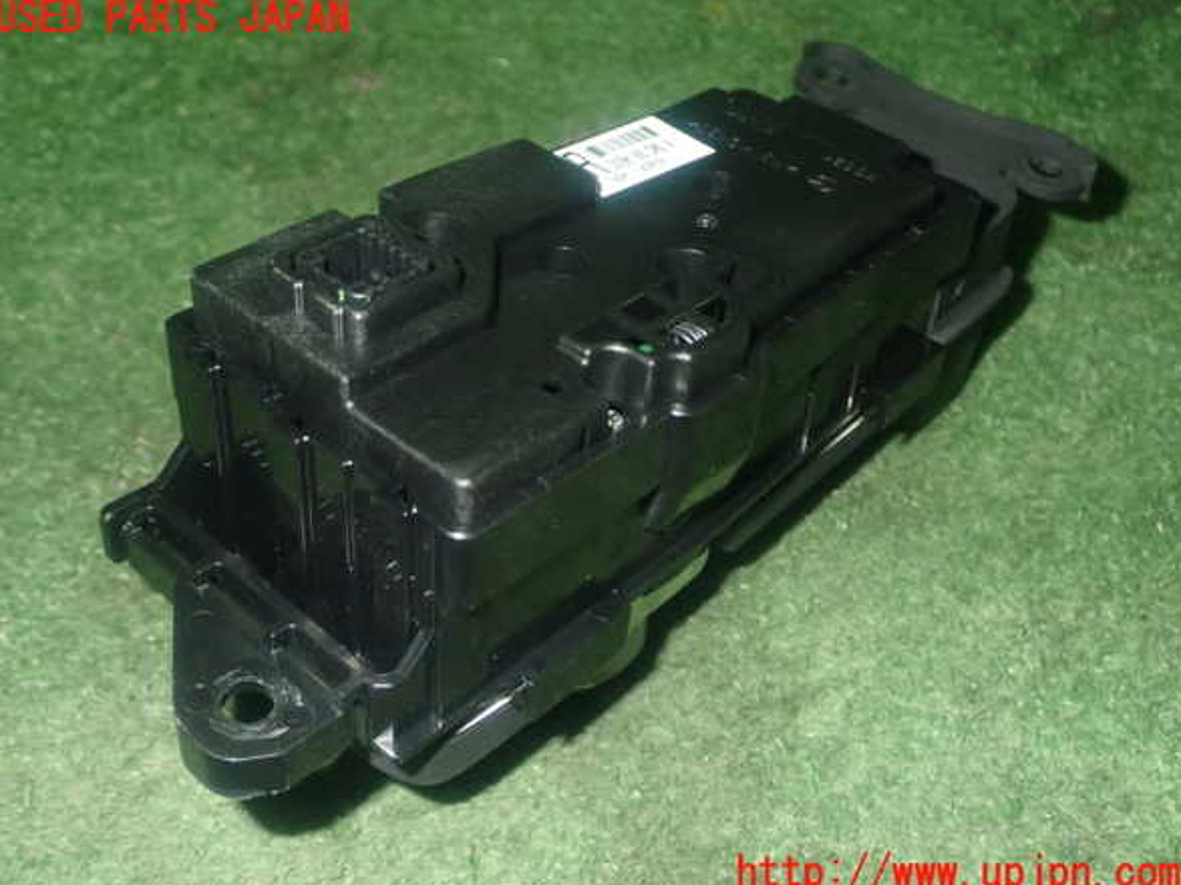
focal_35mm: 45
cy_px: 447
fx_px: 1535
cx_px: 587
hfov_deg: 42.1
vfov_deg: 32.2
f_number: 9
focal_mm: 7.84
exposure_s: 1/40
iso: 800
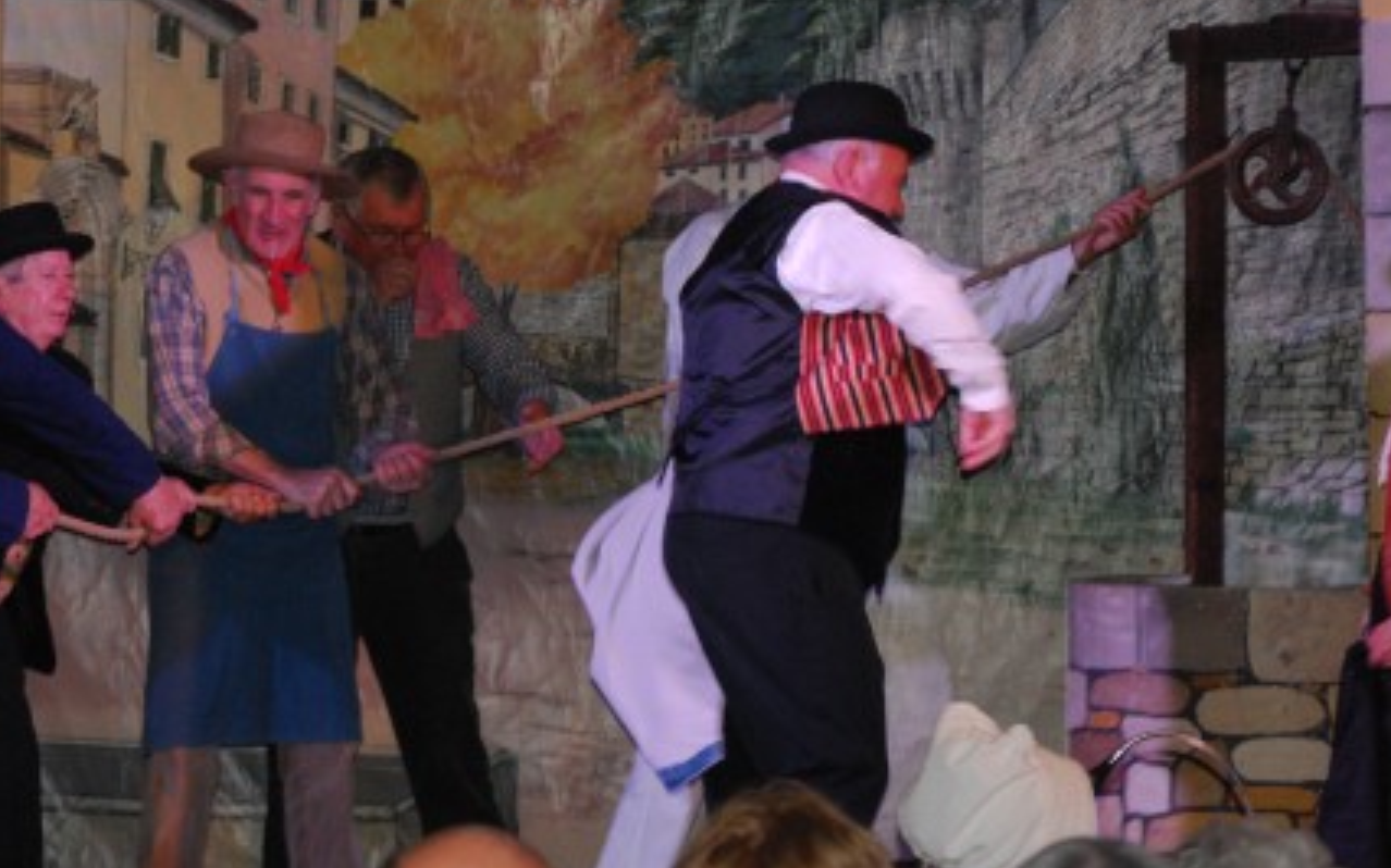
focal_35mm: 161
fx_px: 6102
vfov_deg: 8.1
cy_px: 240
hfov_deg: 13.0
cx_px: 415
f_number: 5
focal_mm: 70
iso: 800
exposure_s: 1/60
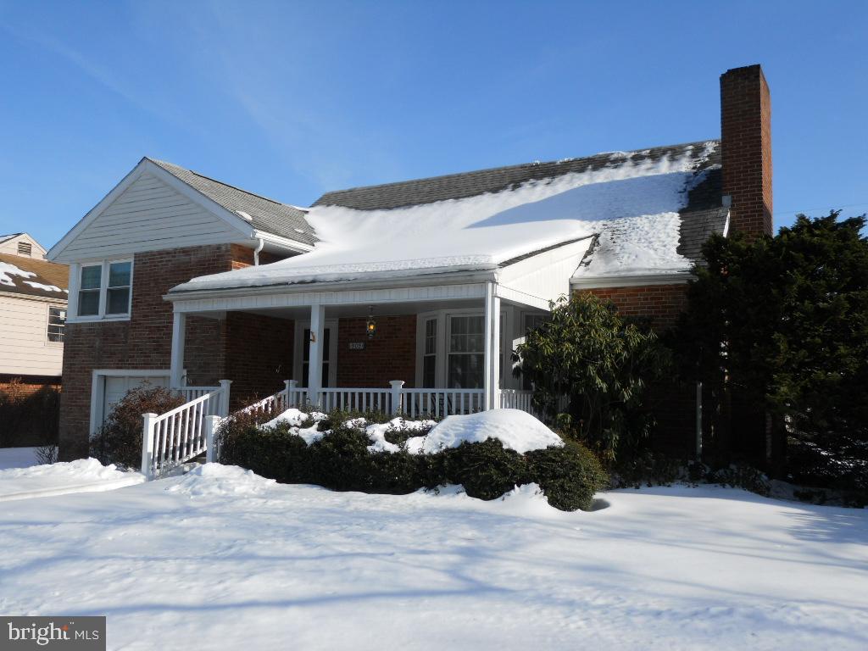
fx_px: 802
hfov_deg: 56.8
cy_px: 326
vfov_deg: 44.2
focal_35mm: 32
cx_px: 434
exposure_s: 1/400
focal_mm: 5.7
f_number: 5.6
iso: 80
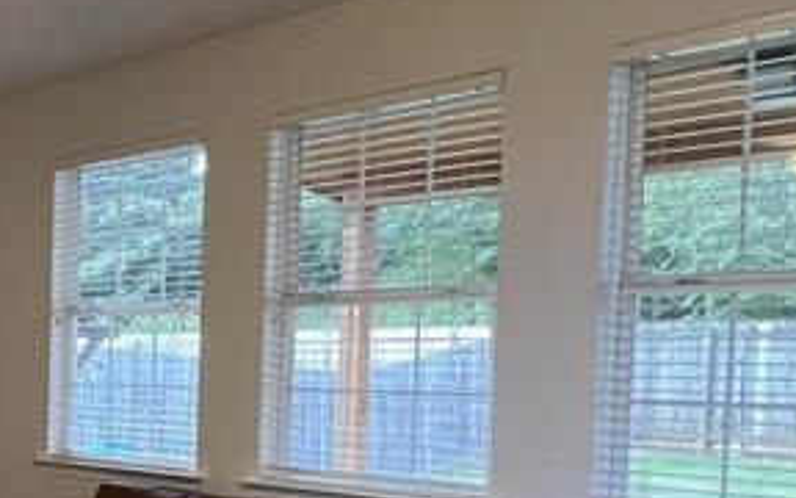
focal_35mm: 49
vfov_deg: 25.7
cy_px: 426
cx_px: -232
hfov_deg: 31.7
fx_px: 1063
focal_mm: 1.57
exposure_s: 1/60
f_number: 1.8
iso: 200
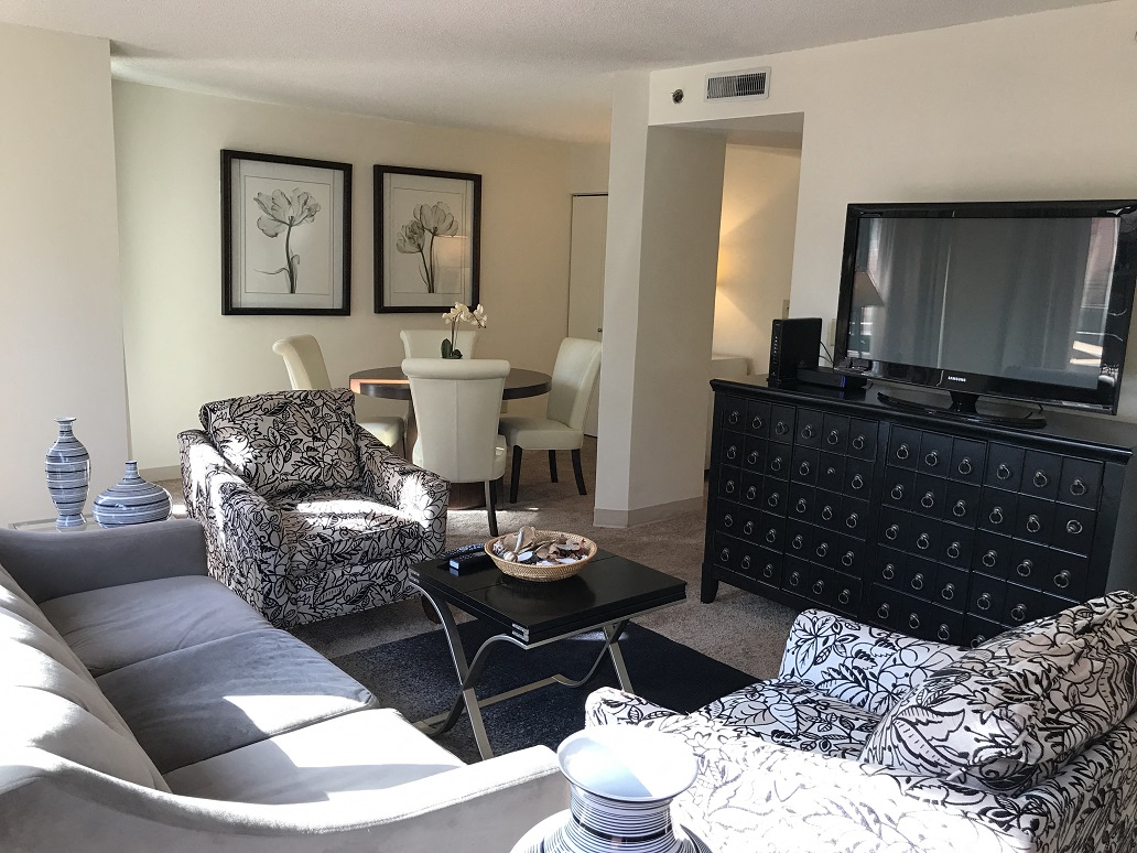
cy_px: 426
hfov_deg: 63.4
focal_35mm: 28
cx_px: 568
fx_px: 920
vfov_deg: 49.7
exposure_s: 1/40
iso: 25
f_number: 1.8
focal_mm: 3.99
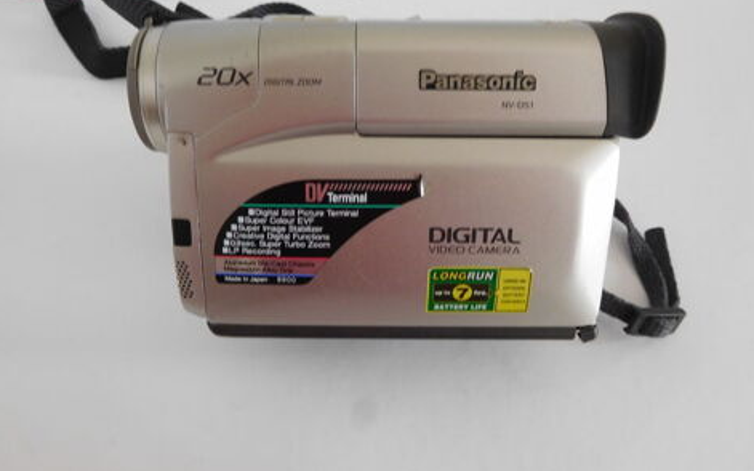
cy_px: 203
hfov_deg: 68.4
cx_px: 376
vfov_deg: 45.9
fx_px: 555
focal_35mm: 27
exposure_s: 1/30
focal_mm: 4.5
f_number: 3.4
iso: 280
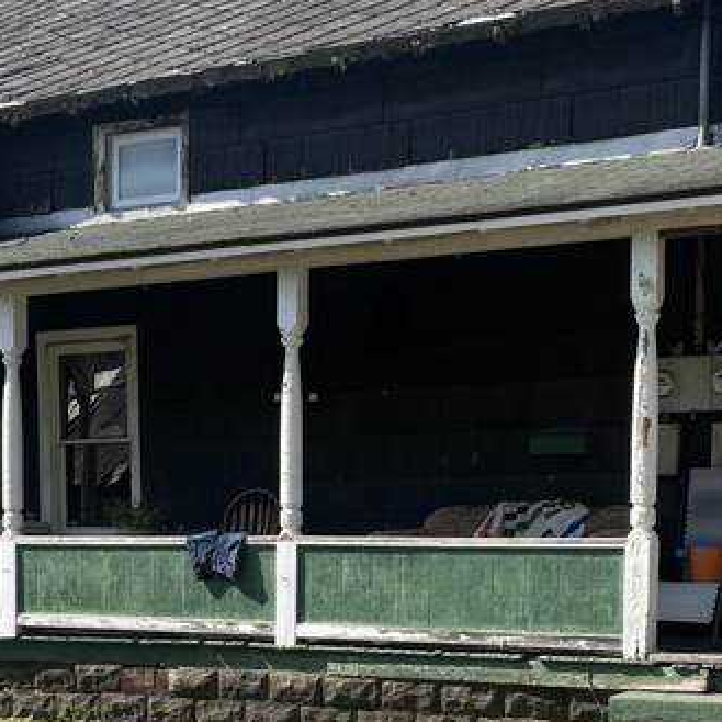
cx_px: 294
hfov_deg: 25.7
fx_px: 1581
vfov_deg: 24.9
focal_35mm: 67
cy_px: 663
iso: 50
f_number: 1.6
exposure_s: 1/1776
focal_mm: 5.1
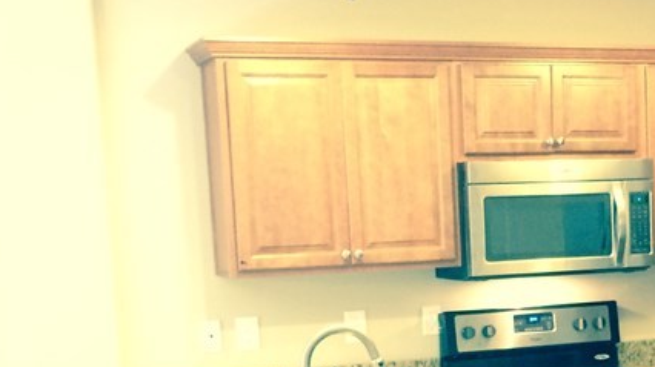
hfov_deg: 27.0
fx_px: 1319
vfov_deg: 15.6
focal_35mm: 76
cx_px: 574
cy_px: 361
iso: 320
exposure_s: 1/24
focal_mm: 4.15
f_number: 2.2
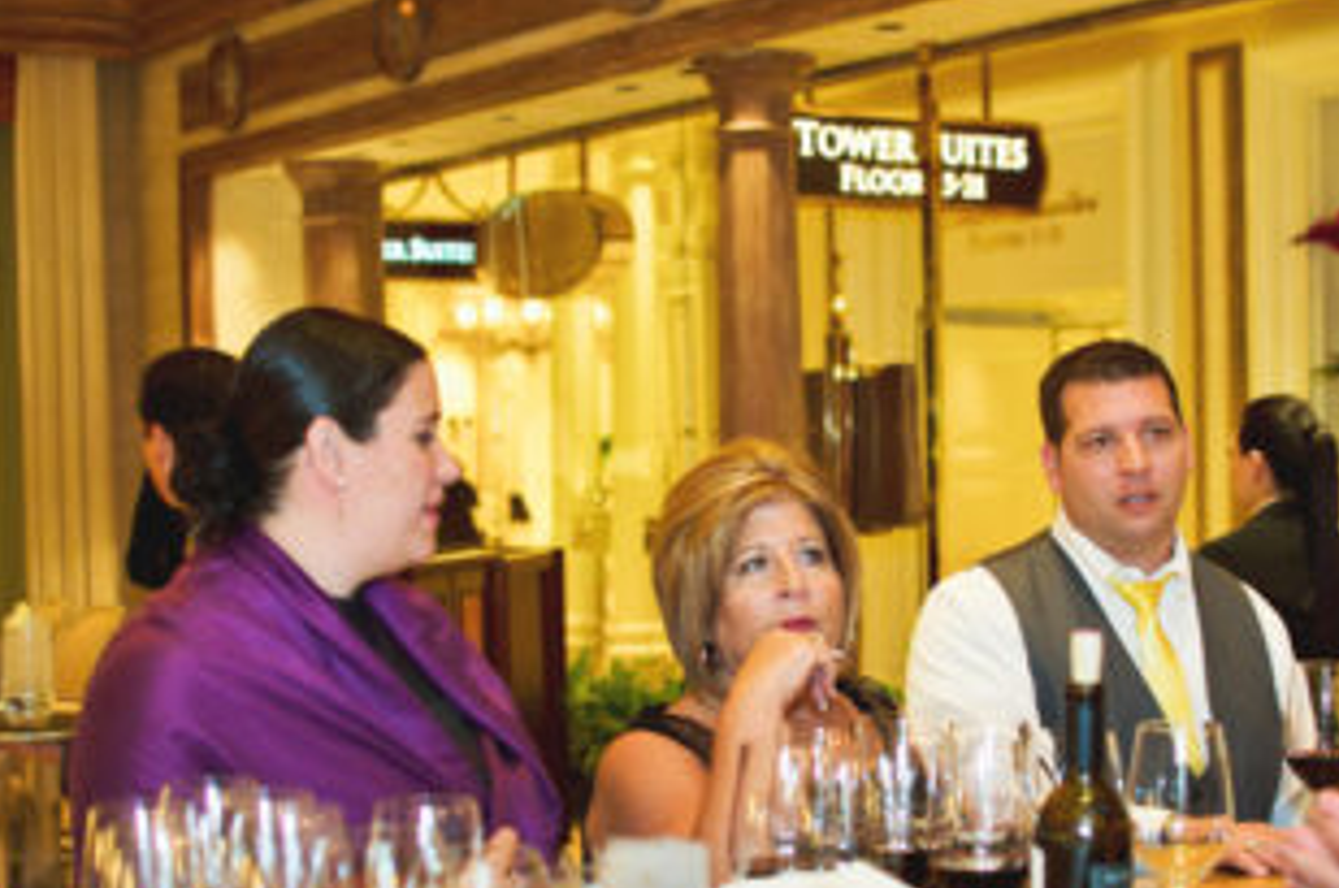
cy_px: 639
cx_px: 771
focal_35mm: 68
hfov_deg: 29.7
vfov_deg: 19.8
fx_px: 2525
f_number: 2.8
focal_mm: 35
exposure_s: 1/100
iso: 1000
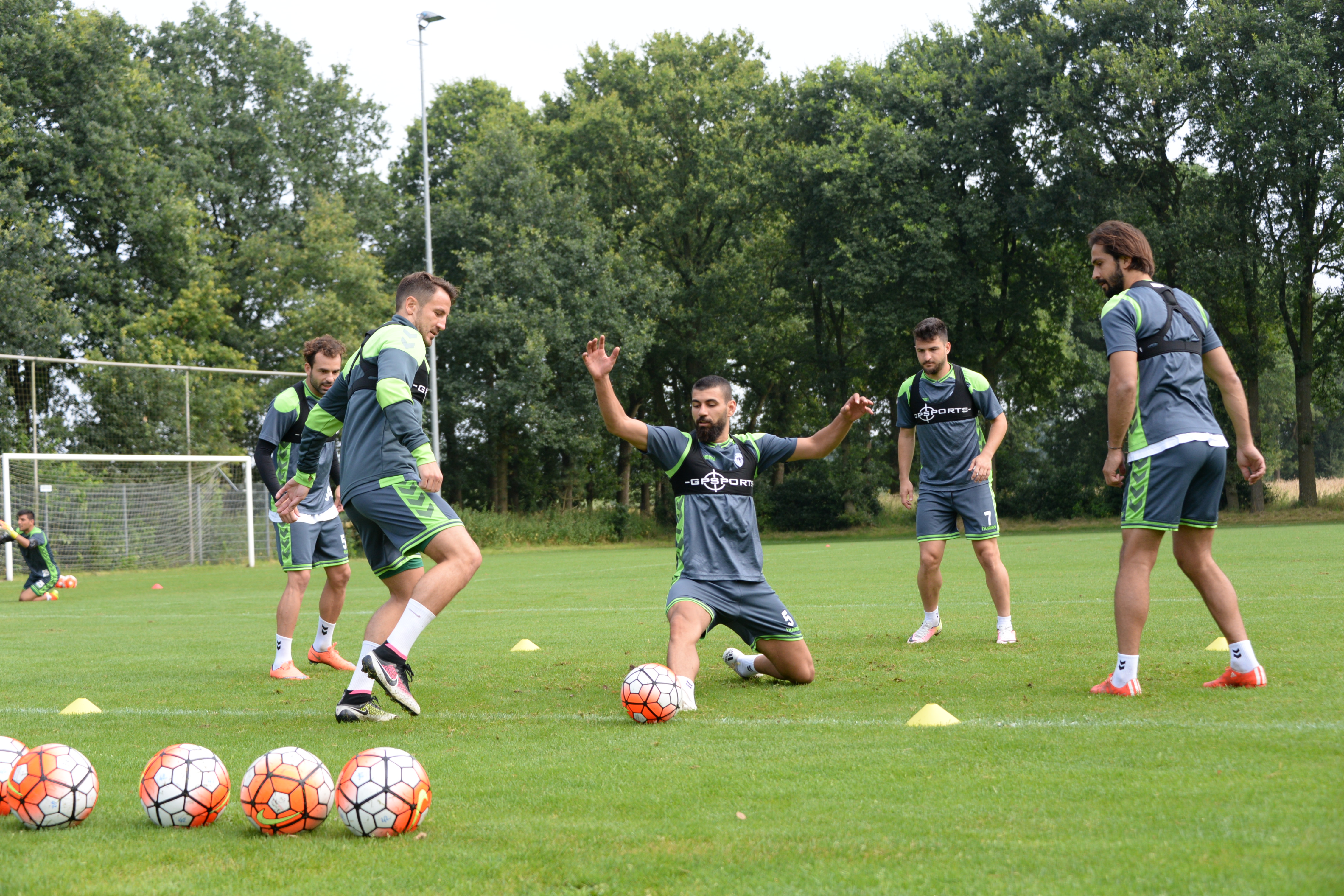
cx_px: 672
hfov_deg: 35.6
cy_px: 448
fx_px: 2091
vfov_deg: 24.2
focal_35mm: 56
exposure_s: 1/2000
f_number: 4.5
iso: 800
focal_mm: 56
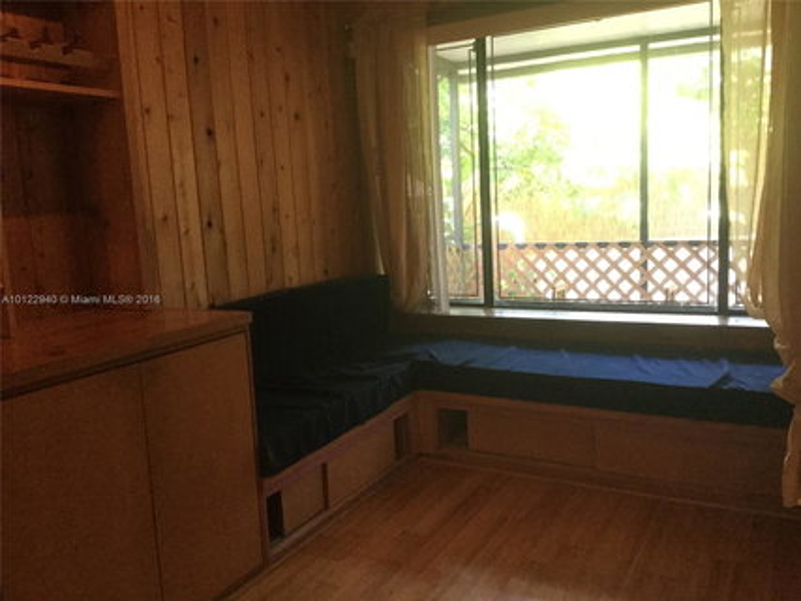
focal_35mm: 31
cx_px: 400
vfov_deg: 45.4
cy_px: 300
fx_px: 717
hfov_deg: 58.4
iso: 160
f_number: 2.4
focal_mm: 3.3
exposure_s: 1/30
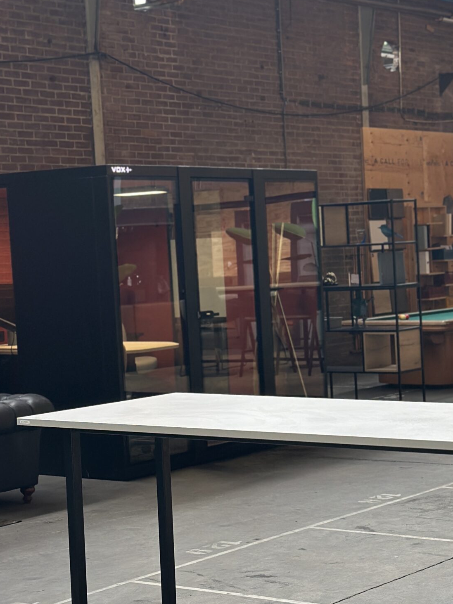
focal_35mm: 84
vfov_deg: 23.3
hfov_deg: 17.4
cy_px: 338
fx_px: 1466
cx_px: 372
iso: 125
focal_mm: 6.86
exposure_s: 1/72
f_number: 1.78
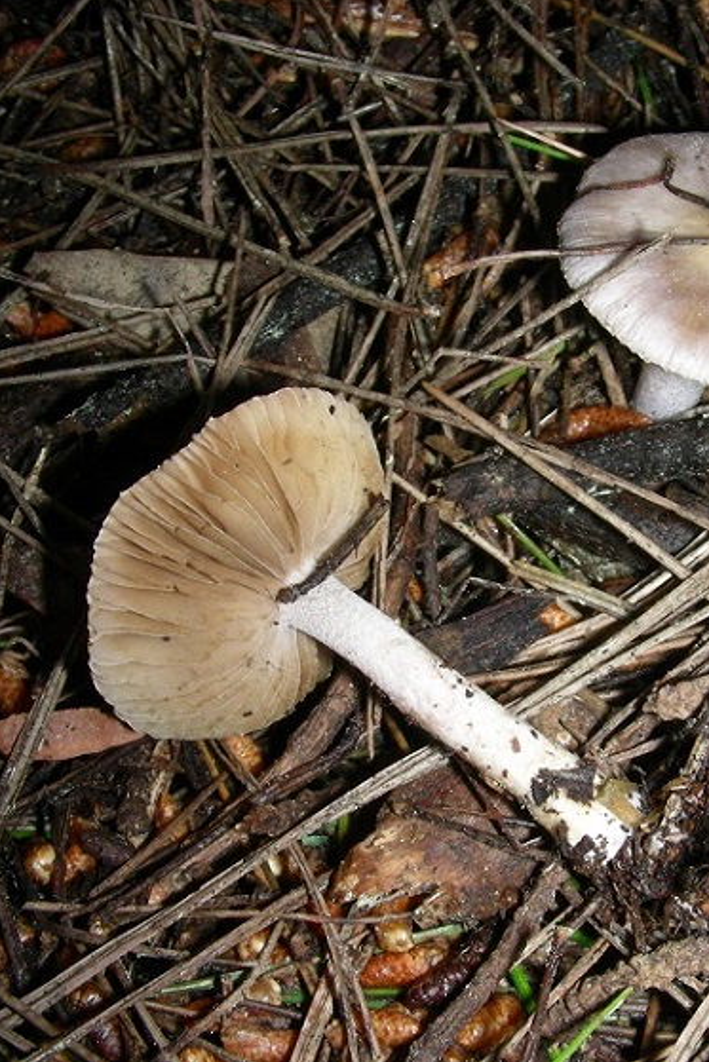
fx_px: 1565
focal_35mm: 53
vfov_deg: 37.5
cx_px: 527
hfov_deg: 25.3
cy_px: 530
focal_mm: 6.3
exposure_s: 1/60.1
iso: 50
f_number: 6.8
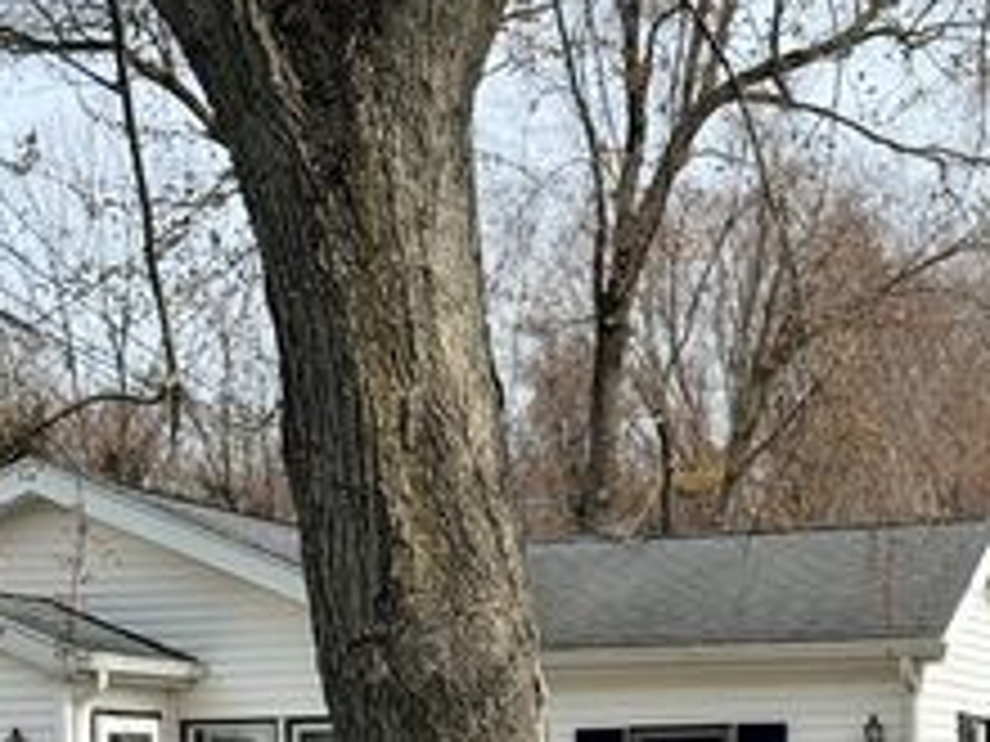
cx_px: 639
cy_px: 816
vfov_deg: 13.3
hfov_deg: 18.0
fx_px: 3117
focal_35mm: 109
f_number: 1.78
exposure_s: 1/3378
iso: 64
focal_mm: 6.76
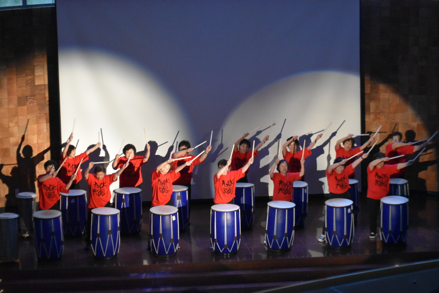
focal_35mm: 112
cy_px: 146
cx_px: 220
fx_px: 1373
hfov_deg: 18.2
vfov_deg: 12.2
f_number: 4.8
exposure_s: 1/60
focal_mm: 75
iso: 5000
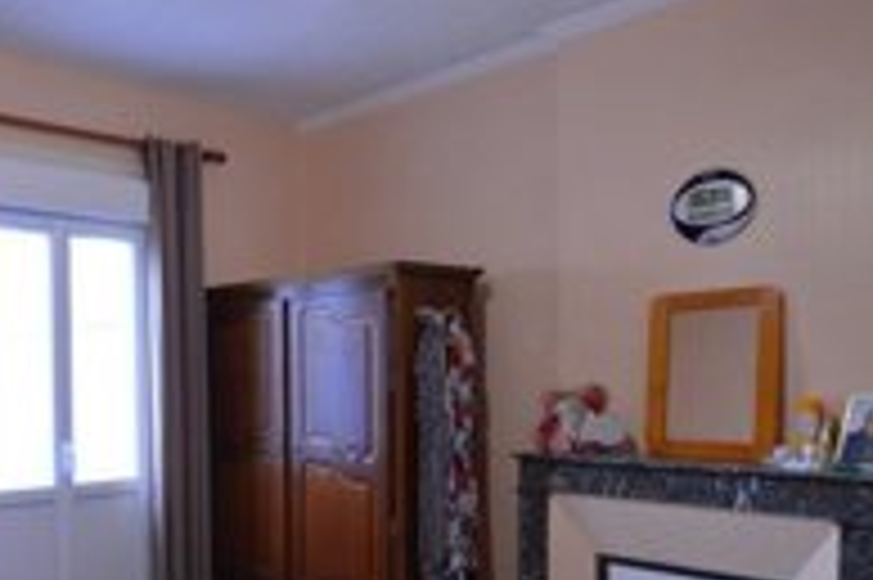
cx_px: 126
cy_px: 414
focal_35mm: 31
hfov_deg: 54.4
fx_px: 751
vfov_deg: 41.4
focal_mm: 10
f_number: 3.5
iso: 1400
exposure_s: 1/60
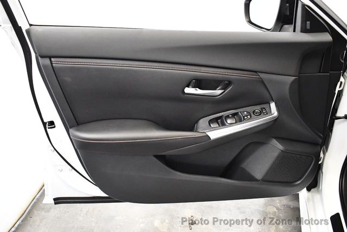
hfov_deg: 53.1
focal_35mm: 36
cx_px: 174
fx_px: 348
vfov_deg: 37.0
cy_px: 116
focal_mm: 18
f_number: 3.5
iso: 3200
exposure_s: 1/100
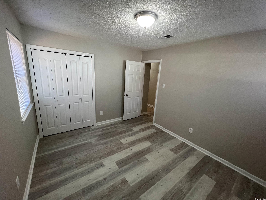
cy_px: 100
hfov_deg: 106.2
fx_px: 100
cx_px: 133
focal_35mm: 13
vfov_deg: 89.9
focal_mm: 1.57
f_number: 1.8
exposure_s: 1/60
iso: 125
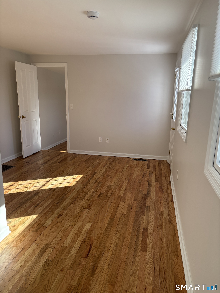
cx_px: 110
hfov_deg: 53.1
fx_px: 220
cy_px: 146
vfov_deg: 67.3
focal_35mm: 26
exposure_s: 1/337
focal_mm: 5.96
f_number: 1.6
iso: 50
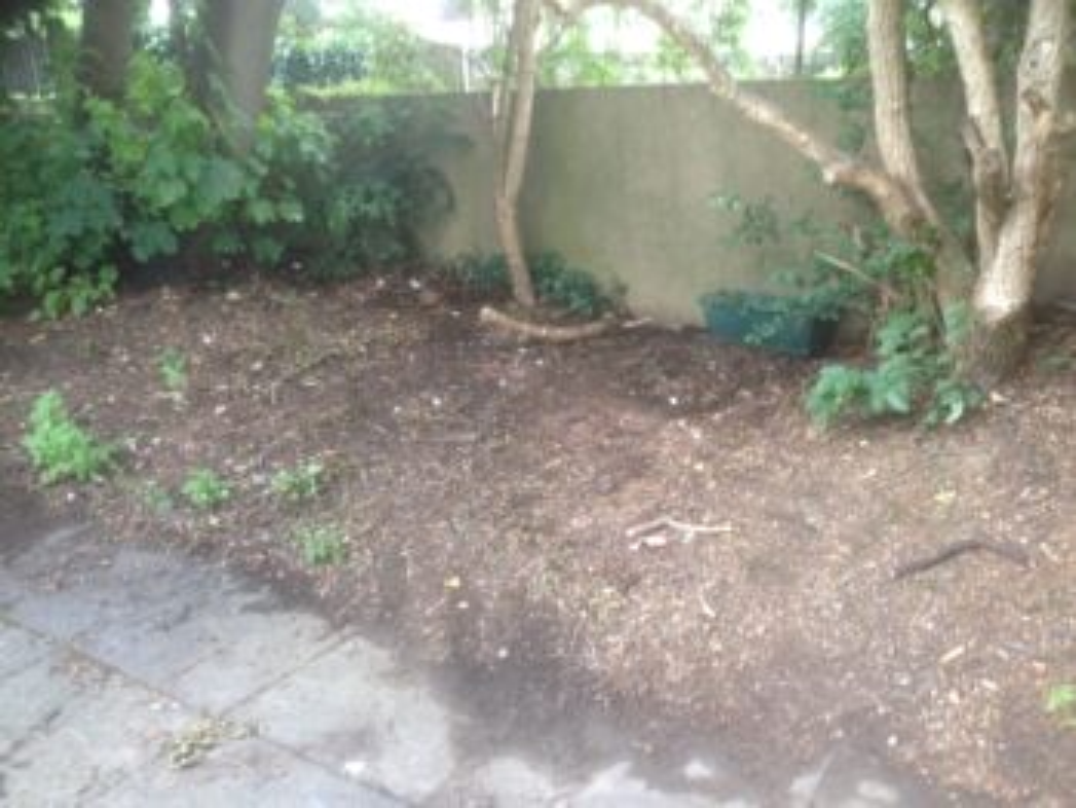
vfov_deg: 43.0
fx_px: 1026
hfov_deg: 55.3
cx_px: 538
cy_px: 404
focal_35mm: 33
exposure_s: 1/20
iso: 80
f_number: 2.4
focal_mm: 4.12
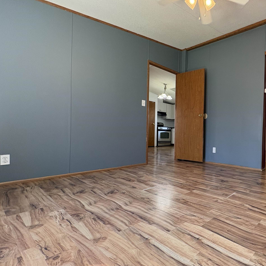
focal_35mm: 20
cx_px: 213
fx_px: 174
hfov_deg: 67.7
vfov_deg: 74.8
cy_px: 135
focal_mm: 2.22
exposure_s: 1/60
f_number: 2.2
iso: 250
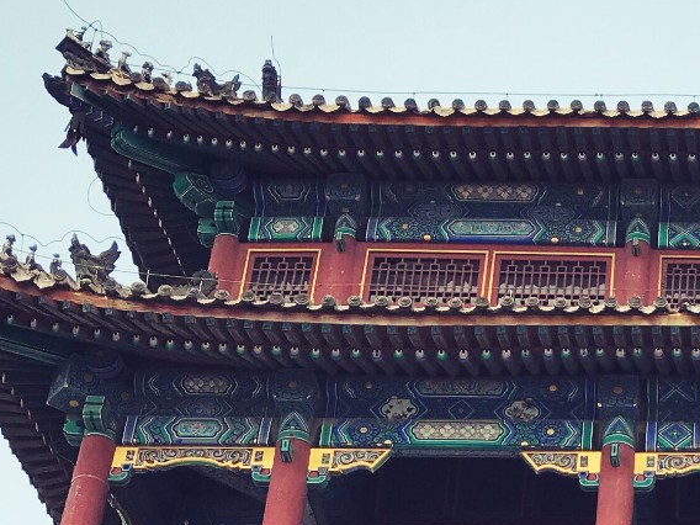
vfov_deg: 14.1
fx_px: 2042
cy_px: 686
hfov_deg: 18.6
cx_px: 808
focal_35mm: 101
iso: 20
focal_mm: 3.99
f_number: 1.8
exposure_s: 1/1996
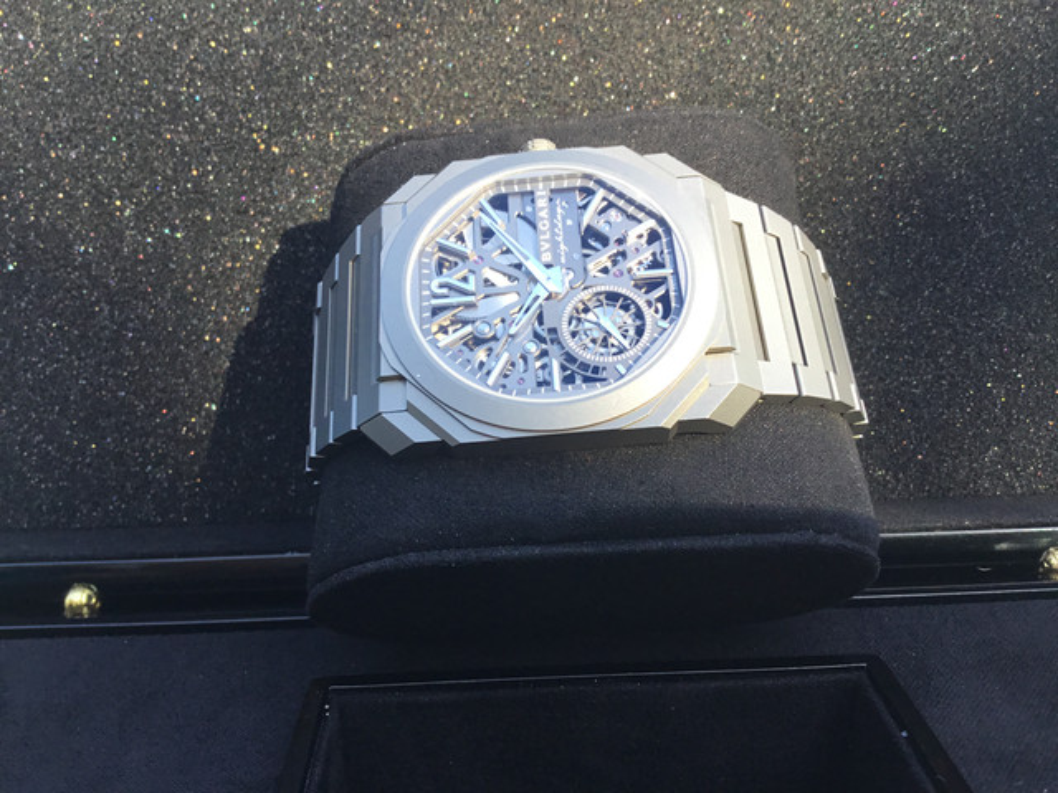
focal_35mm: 31
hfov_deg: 58.4
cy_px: 396
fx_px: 947
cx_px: 529
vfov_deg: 45.4
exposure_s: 1/120
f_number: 2.4
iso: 40
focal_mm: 3.3
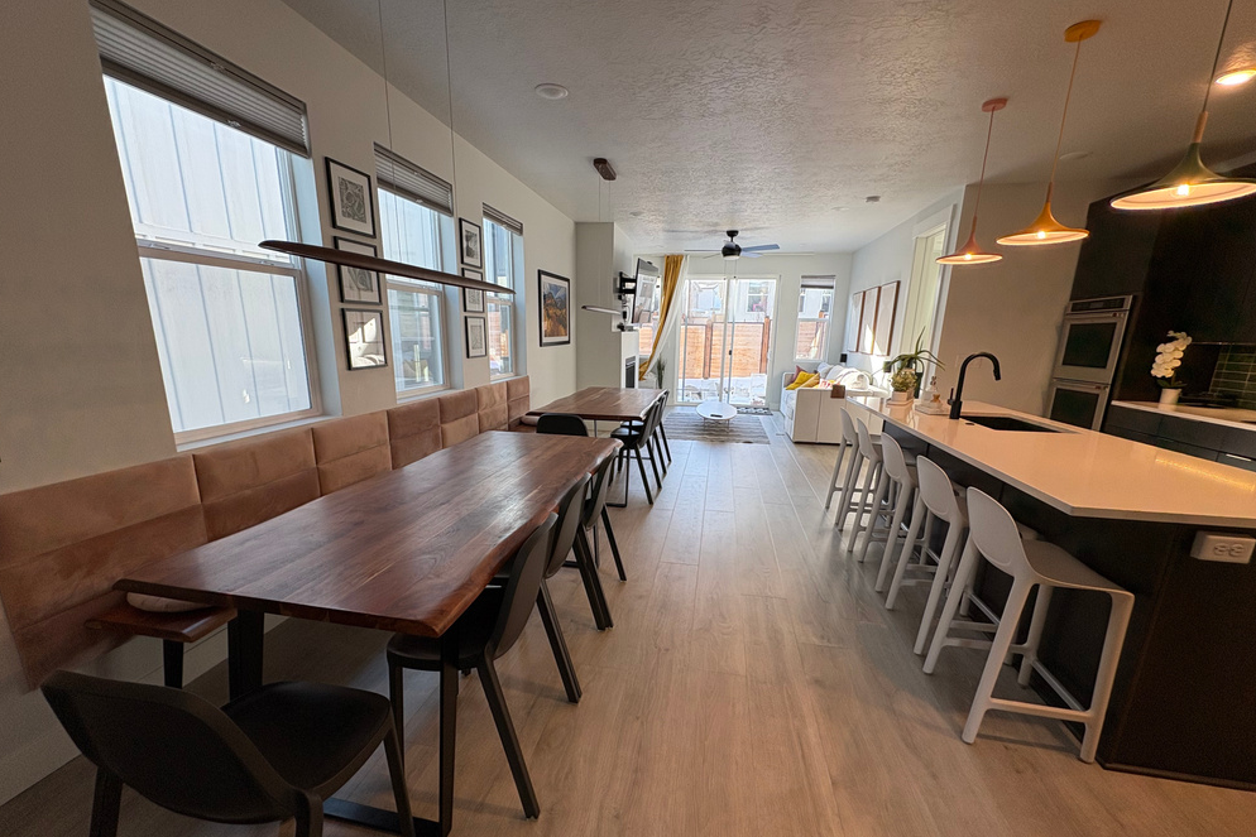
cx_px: 618
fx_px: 523
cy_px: 462
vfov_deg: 77.1
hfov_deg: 100.4
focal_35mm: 15
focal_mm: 2.22
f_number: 2.2
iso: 100
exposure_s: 1/120
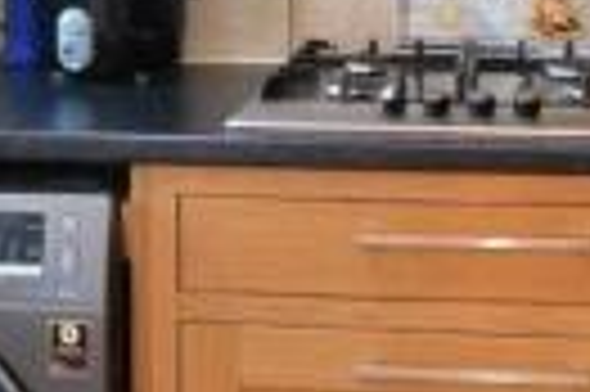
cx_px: 349
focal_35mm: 75
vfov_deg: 17.0
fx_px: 1228
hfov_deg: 27.0
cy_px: -128
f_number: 8
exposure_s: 1/1.6
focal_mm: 10
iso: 200
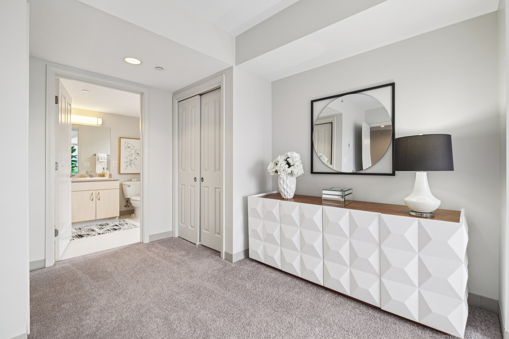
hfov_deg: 96.7
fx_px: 226
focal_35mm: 16
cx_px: 254
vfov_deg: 73.7
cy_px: 170
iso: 320
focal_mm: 10.5
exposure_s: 1/20
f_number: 5.6
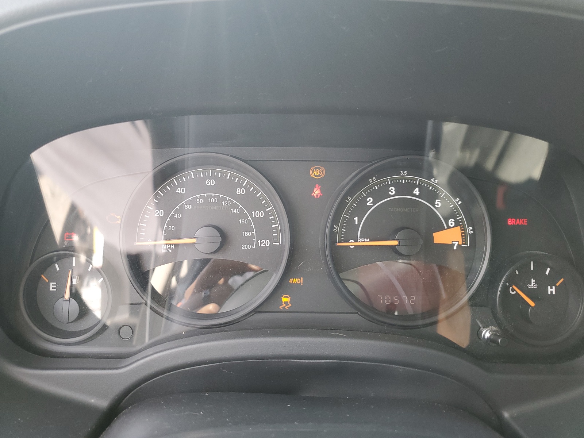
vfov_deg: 53.1
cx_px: 292
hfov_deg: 67.3
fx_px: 439
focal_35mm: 26
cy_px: 219
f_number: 1.5
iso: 76
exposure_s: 1/120
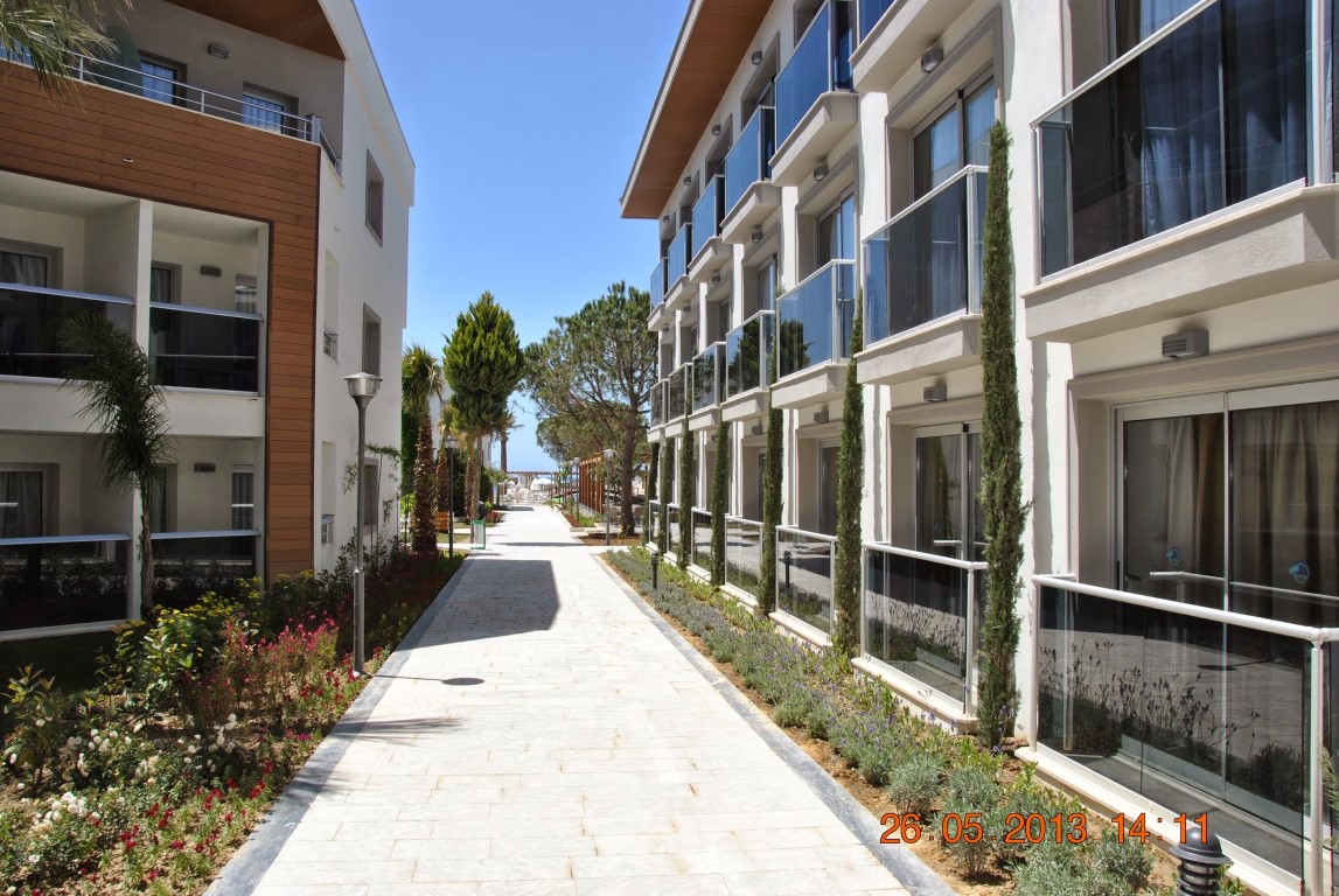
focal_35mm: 27
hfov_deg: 67.3
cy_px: 448
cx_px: 670
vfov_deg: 48.1
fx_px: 1006
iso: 100
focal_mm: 18
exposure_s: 1/200
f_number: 9
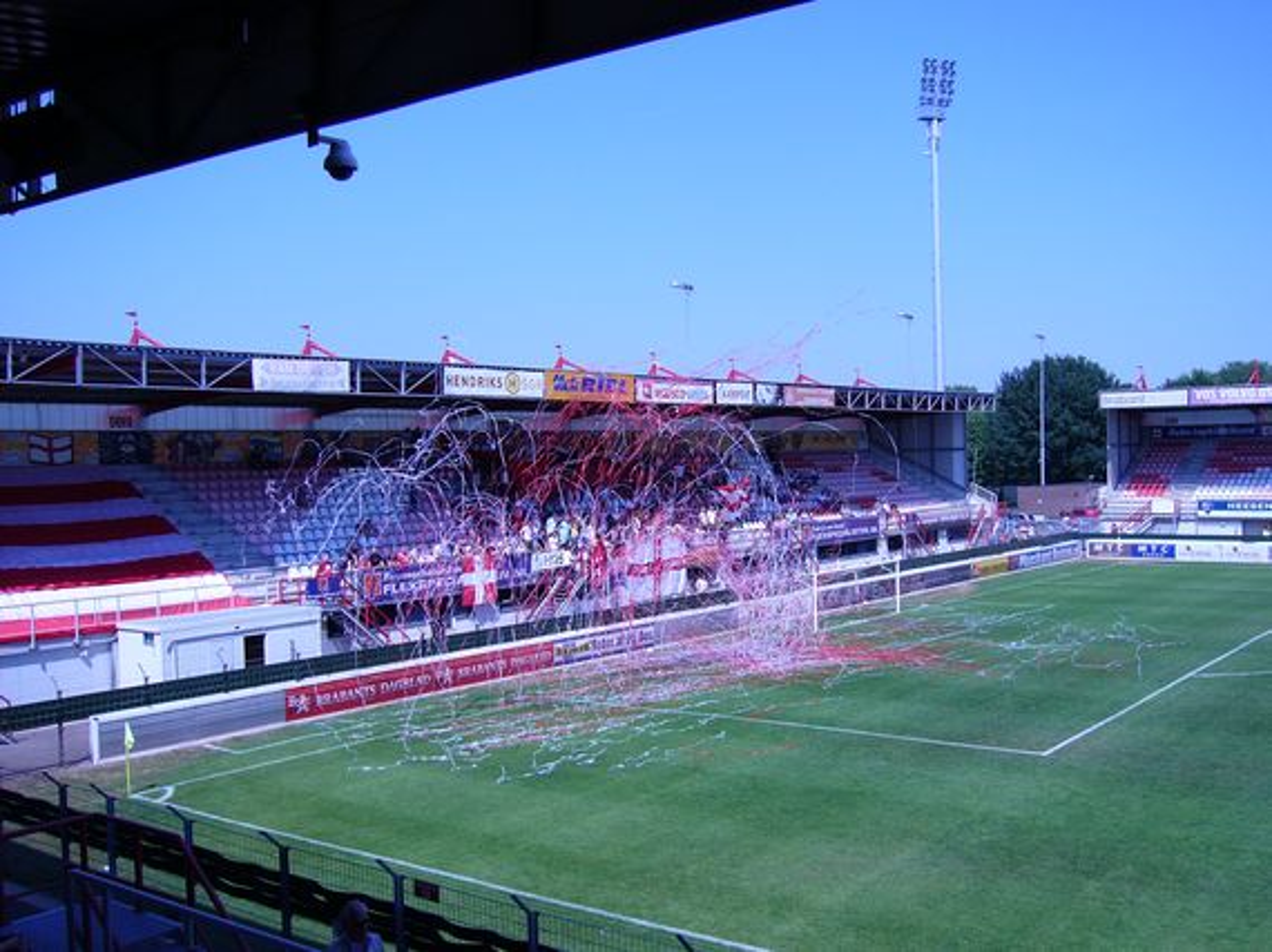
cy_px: 476
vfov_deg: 40.7
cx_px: 636
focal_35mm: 35
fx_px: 1286
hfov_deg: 52.6
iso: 50
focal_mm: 5.8
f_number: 8
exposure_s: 1/160
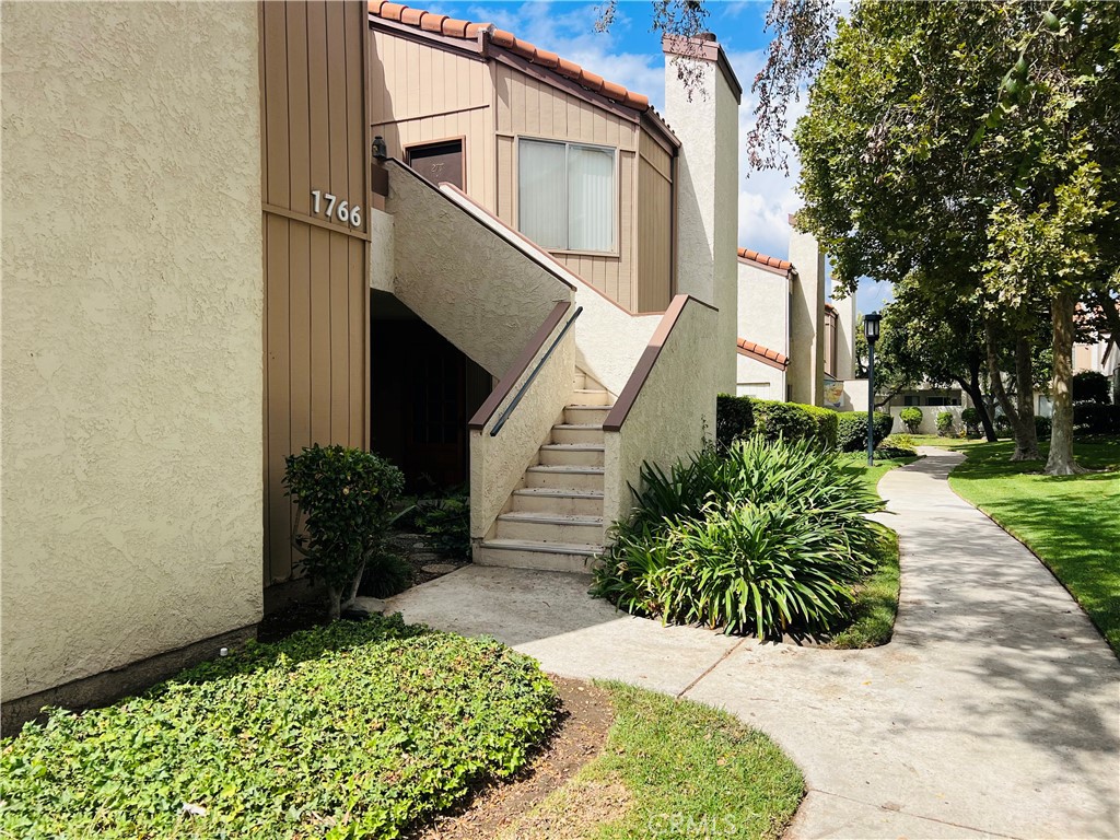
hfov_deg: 67.3
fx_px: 841
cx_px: 560
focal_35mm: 26
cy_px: 420
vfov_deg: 53.1
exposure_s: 1/3257
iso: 50
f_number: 1.5
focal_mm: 5.7
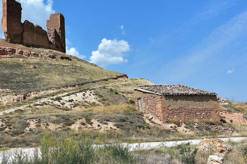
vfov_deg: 29.6
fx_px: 309
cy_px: 49
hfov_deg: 41.4
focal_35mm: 45
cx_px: 42
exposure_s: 1/350
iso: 100
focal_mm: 15
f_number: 9.5
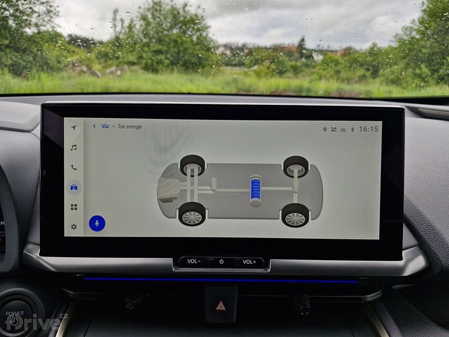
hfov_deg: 73.9
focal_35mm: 23
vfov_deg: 58.9
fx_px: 298
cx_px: 224
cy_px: 168
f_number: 1.8
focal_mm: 5.54
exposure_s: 1/228
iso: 50
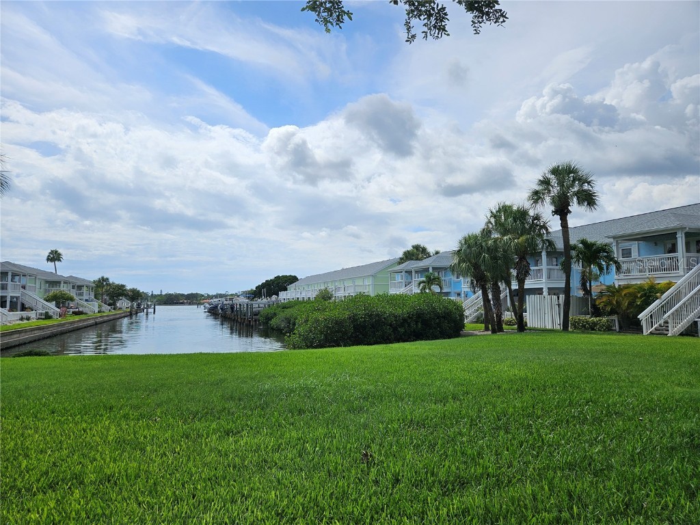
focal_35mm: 23
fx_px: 465
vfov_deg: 58.9
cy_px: 262
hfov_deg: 73.9
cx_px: 350
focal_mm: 5.4
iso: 25
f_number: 1.8
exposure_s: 1/5748
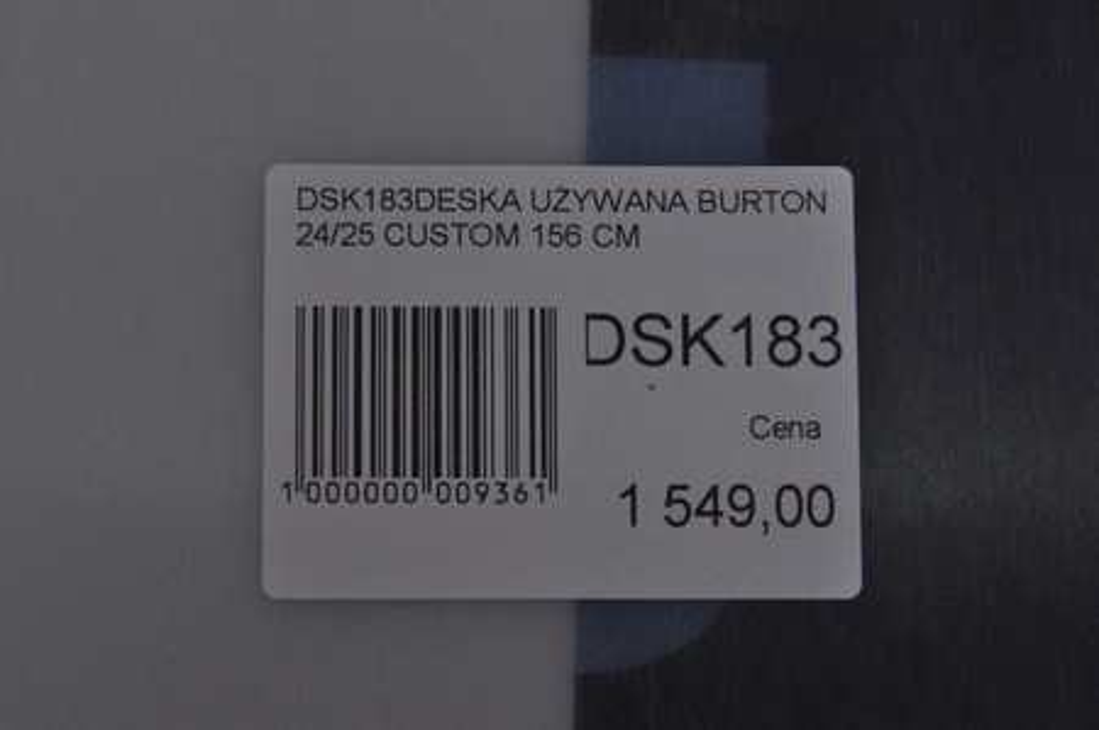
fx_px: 4803
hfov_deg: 13.1
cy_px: 365
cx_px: 550
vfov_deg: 8.7
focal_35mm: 158
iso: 3200
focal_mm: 105
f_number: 11
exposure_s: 1/125
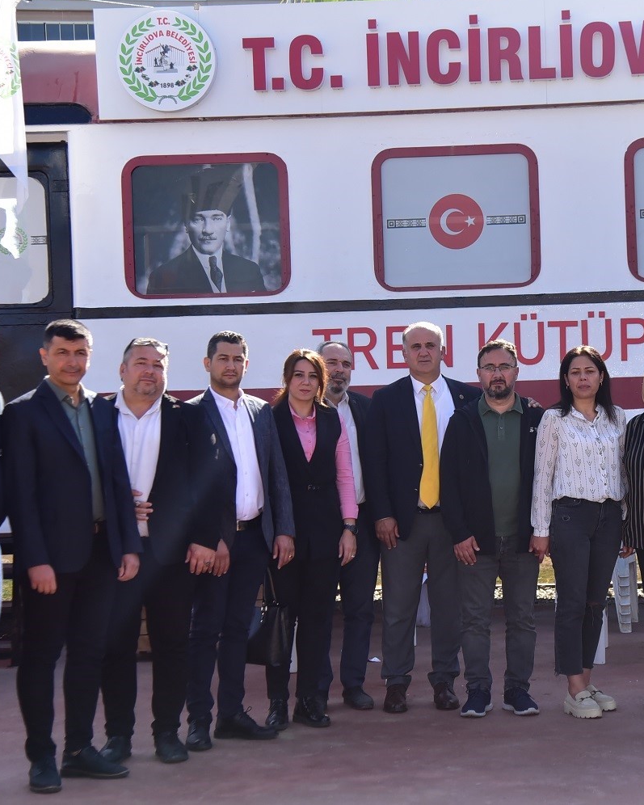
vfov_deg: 24.4
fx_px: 1858
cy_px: 400
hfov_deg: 19.5
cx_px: 469
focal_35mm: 78
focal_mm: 55
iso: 1250
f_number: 4
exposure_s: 1/3200
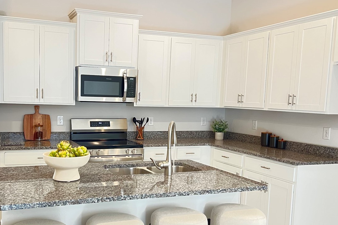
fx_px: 375
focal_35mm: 40
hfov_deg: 47.9
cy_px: 140
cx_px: 122
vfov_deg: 33.2
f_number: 1.5
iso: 400
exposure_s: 1/60
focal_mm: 5.7
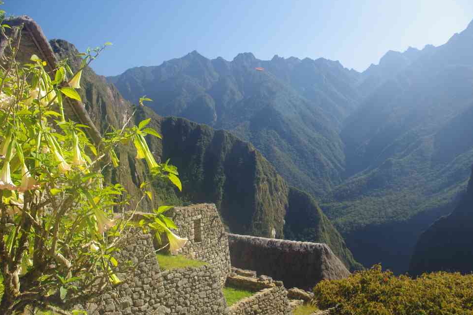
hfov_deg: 60.3
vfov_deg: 42.3
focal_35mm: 31
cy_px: 160
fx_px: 407
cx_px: 231
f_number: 11
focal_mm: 20
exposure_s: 1/50
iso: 200
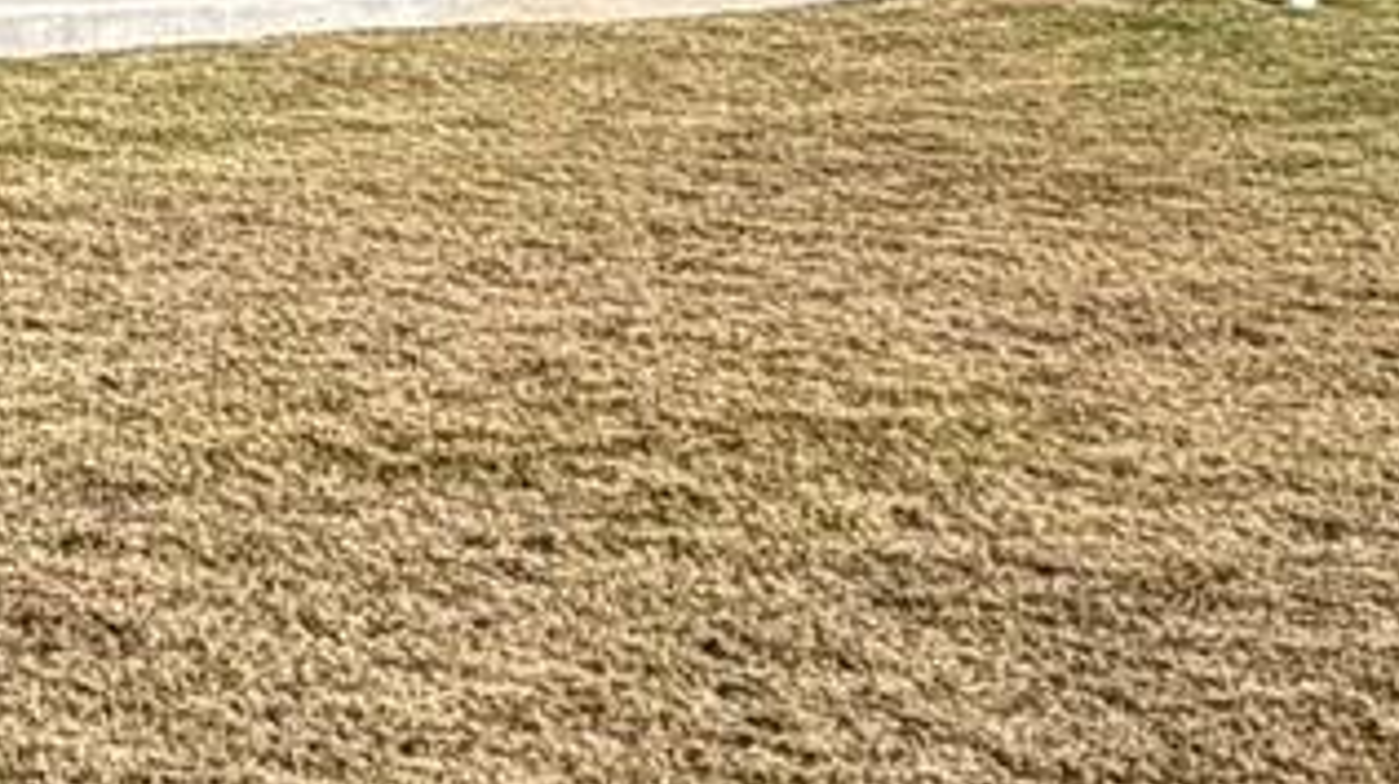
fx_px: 3669
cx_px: -1758
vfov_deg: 11.6
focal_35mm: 99
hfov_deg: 15.1
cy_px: -408
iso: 32
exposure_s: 1/770
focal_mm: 2.22
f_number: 2.2
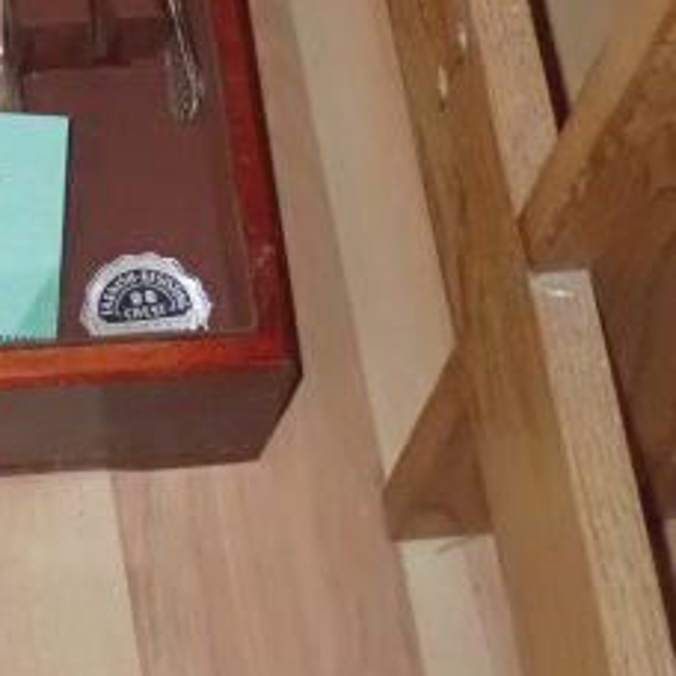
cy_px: -24
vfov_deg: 11.5
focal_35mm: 150
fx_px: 3314
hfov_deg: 11.3
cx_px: -233
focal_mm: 10.35
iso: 1600
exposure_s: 1/60
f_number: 3.5
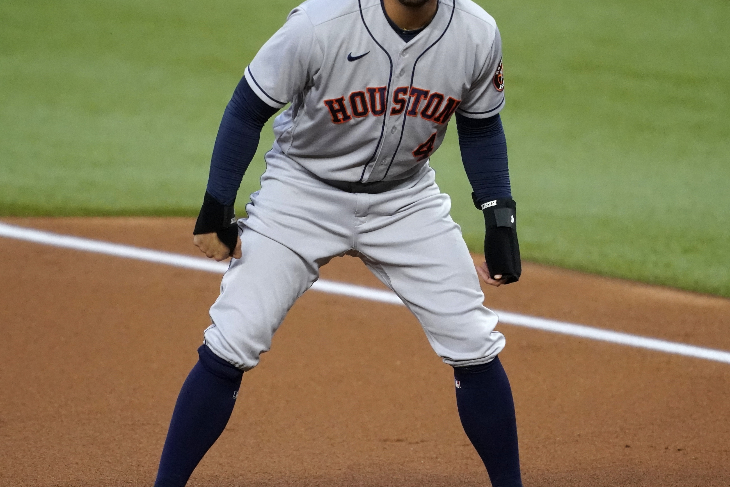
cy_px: 246
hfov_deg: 1.7
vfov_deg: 1.2
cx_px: 397
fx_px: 23966
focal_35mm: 1182
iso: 6400
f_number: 5.6
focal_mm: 800
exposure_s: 1/1600
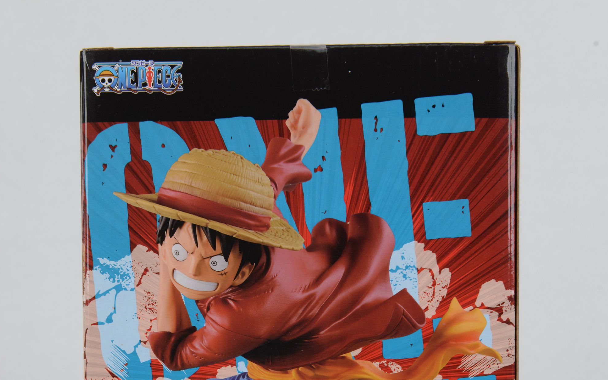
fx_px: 1276
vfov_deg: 16.4
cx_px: 303
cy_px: 428
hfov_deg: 26.8
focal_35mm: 77
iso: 500
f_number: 13
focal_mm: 50
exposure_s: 1/100
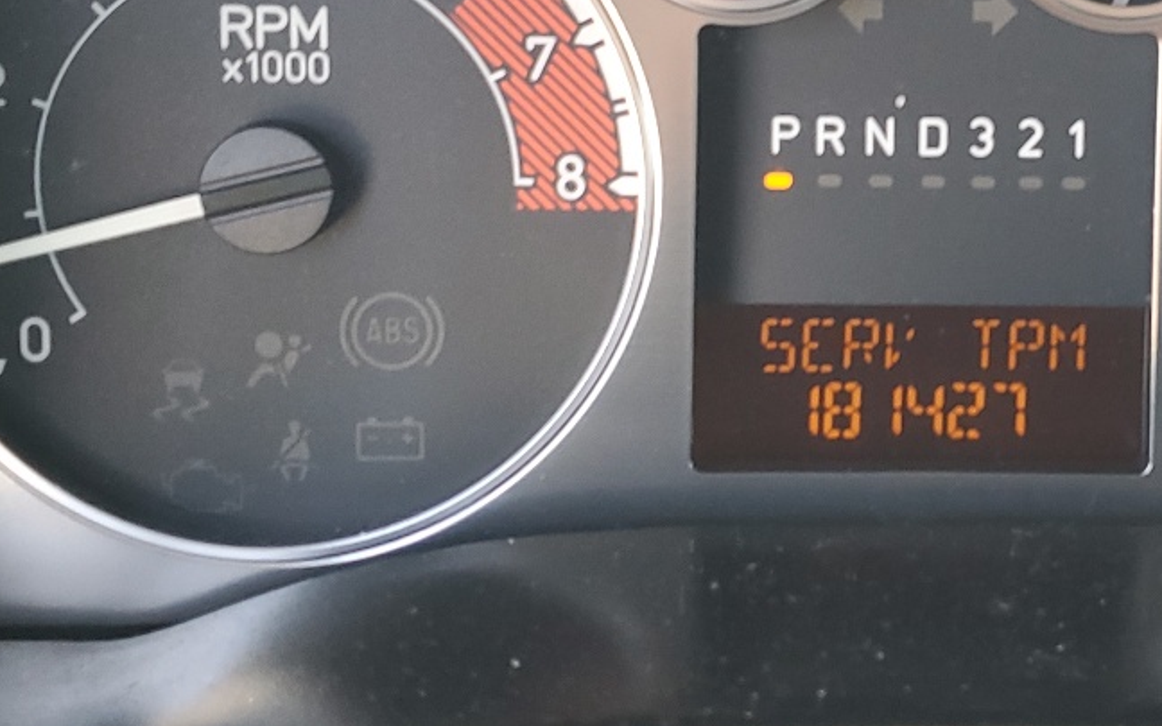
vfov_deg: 18.9
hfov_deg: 29.6
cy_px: 129
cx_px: 918
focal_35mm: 68
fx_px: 2153
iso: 65
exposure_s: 1/50
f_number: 1.5
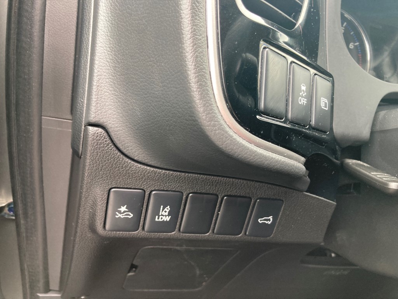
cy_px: 150
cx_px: 199
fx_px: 322
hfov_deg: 63.4
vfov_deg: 49.7
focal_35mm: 28
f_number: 1.8
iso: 80
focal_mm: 3.99
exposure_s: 1/88
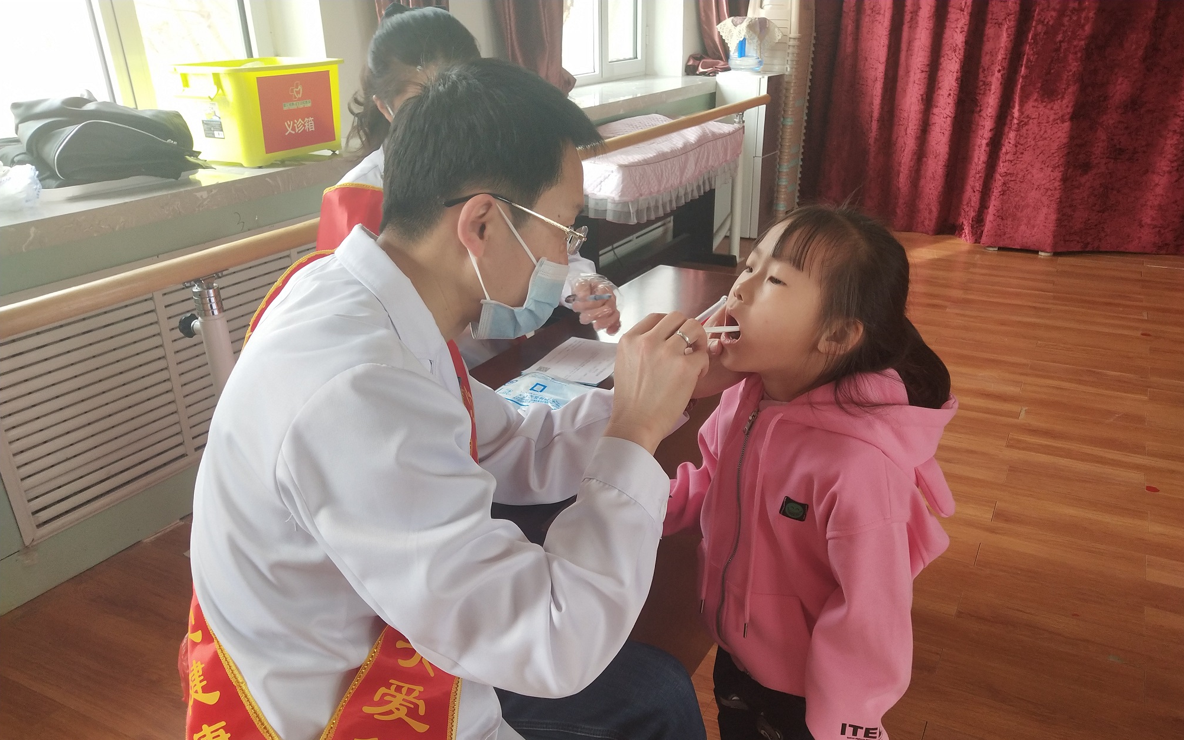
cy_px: 446
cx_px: 594
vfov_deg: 39.3
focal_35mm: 32
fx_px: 1033
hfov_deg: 59.7
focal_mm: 3.95
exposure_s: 1/100
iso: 166
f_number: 1.8
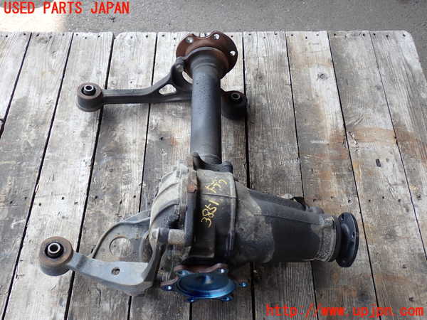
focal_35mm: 41
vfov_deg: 35.1
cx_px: 214
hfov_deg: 45.8
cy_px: 160
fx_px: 506
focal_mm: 7.31
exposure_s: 1/125
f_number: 2.8
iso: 100
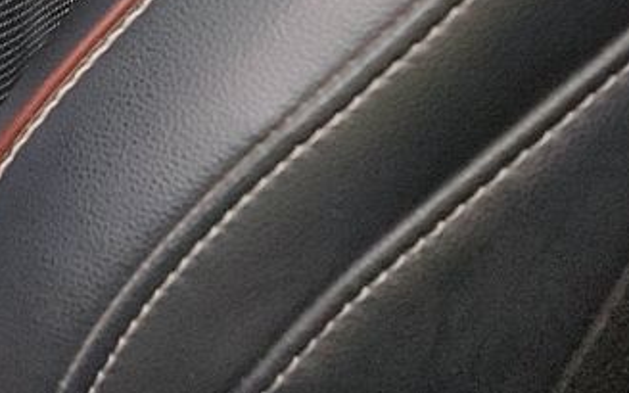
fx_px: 2126
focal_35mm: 124
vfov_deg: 9.0
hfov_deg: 14.3
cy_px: -682
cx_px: -600
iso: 70
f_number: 1.8
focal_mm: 6.7
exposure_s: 1/59
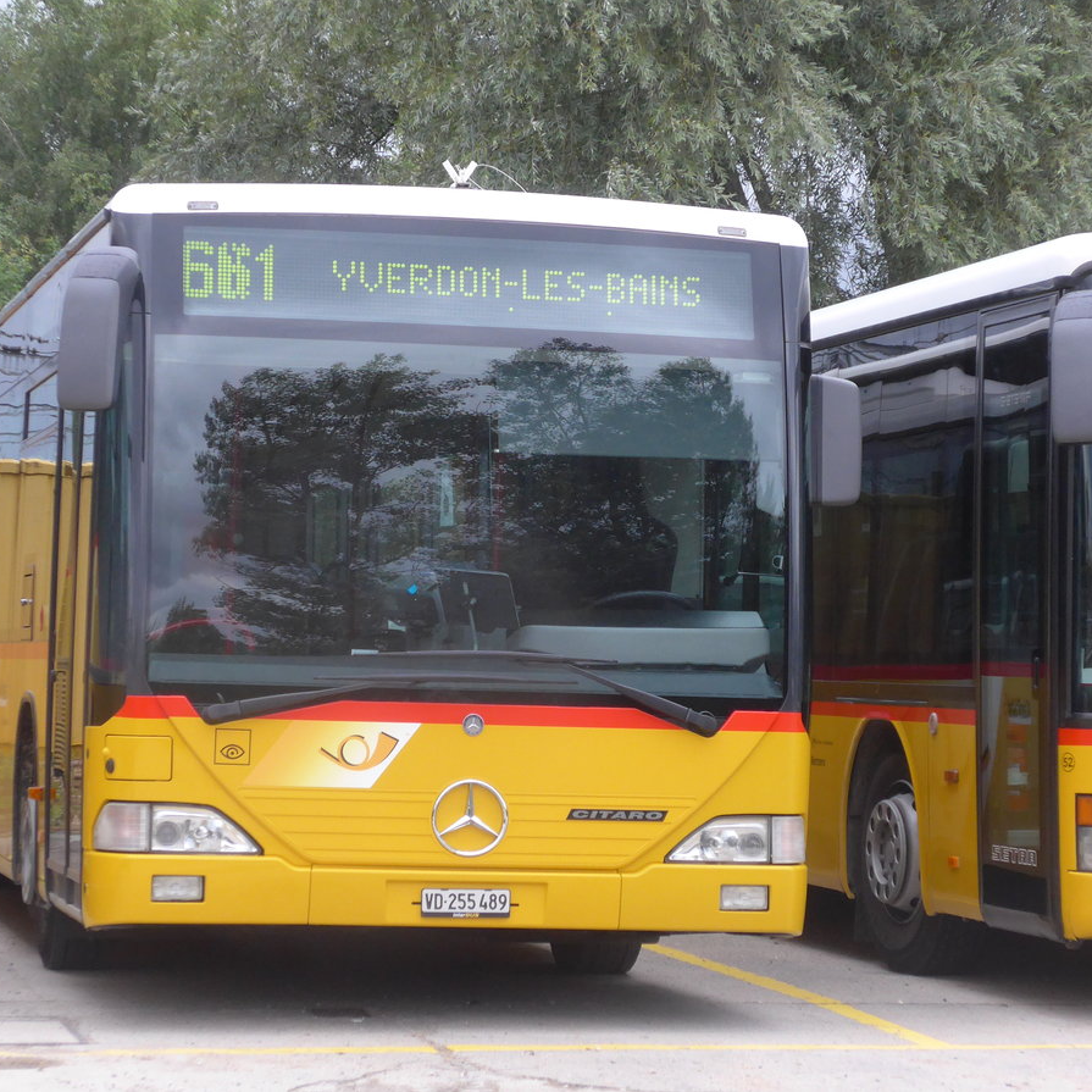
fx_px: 4354
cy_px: 544
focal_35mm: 122
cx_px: 519
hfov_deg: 14.3
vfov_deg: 14.3
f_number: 4.8
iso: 400
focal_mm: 20.4
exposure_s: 1/80
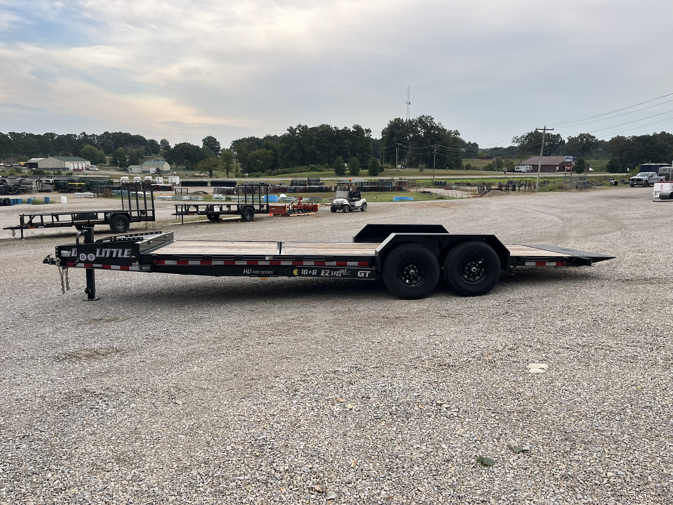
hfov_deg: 67.3
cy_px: 252
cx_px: 336
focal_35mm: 26
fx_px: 505
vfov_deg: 53.1
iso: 50
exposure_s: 1/481
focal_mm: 5.1
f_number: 1.6
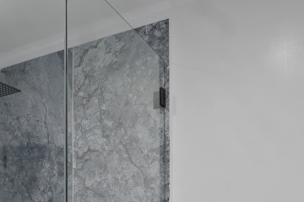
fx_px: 388
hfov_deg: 41.3
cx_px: 69
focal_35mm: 46
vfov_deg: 24.8
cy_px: 272
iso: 250
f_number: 8
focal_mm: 10
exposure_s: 1/15
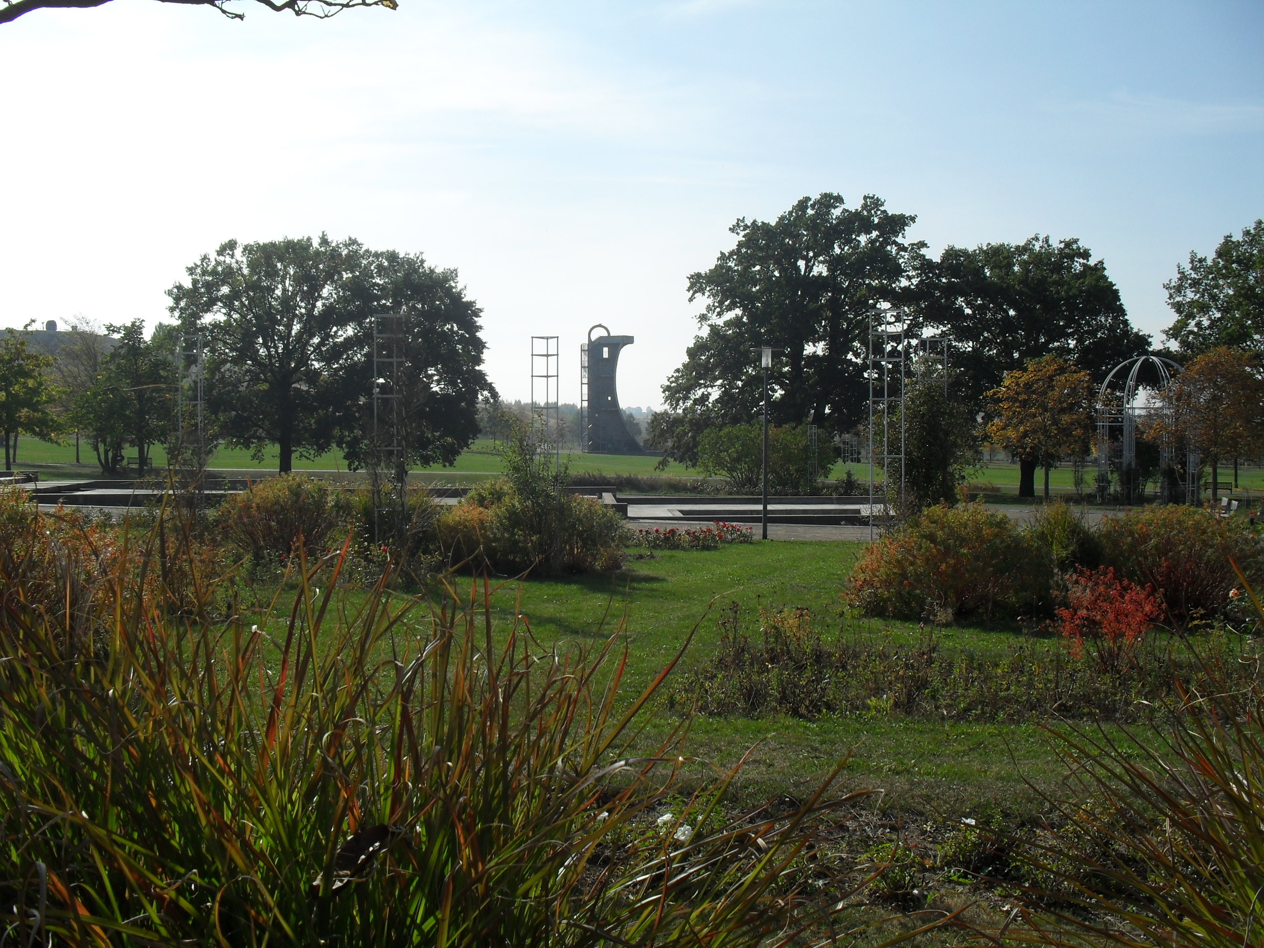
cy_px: 474
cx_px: 632
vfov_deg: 40.7
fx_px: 1278
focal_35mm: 35
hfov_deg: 52.6
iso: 100
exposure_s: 1/250
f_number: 8.4
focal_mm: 6.3
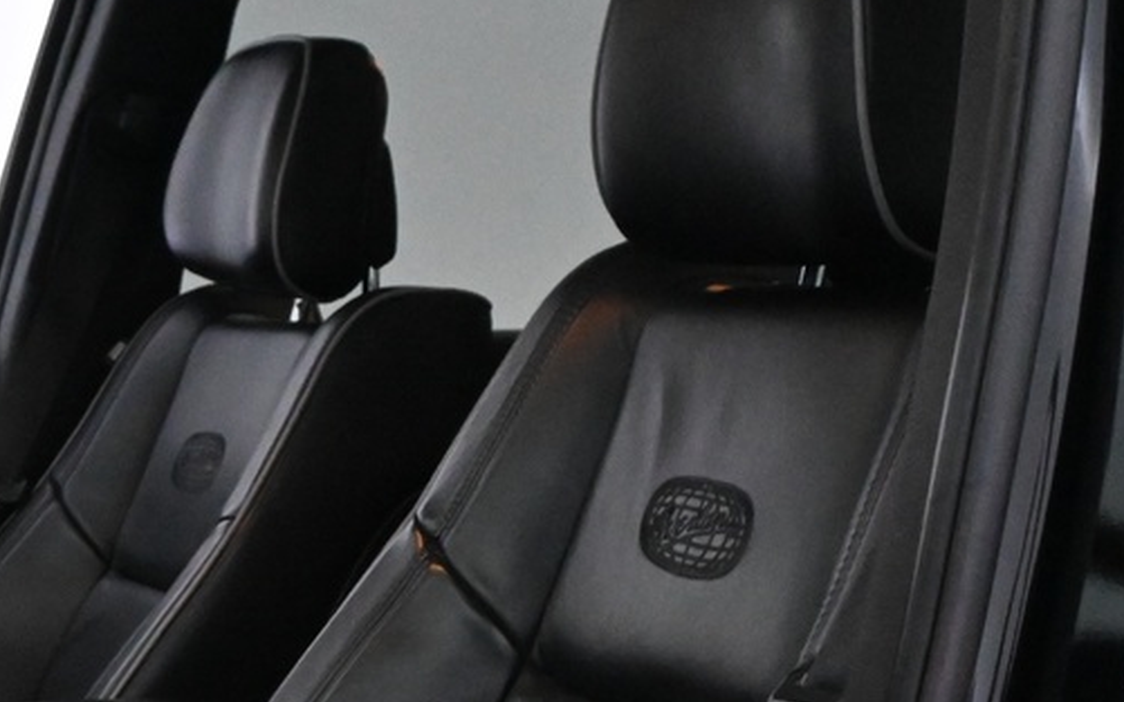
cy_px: 733
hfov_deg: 21.8
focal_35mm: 89
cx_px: -168
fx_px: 2726
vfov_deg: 14.4
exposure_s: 1/40
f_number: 6.3
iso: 5000
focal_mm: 18
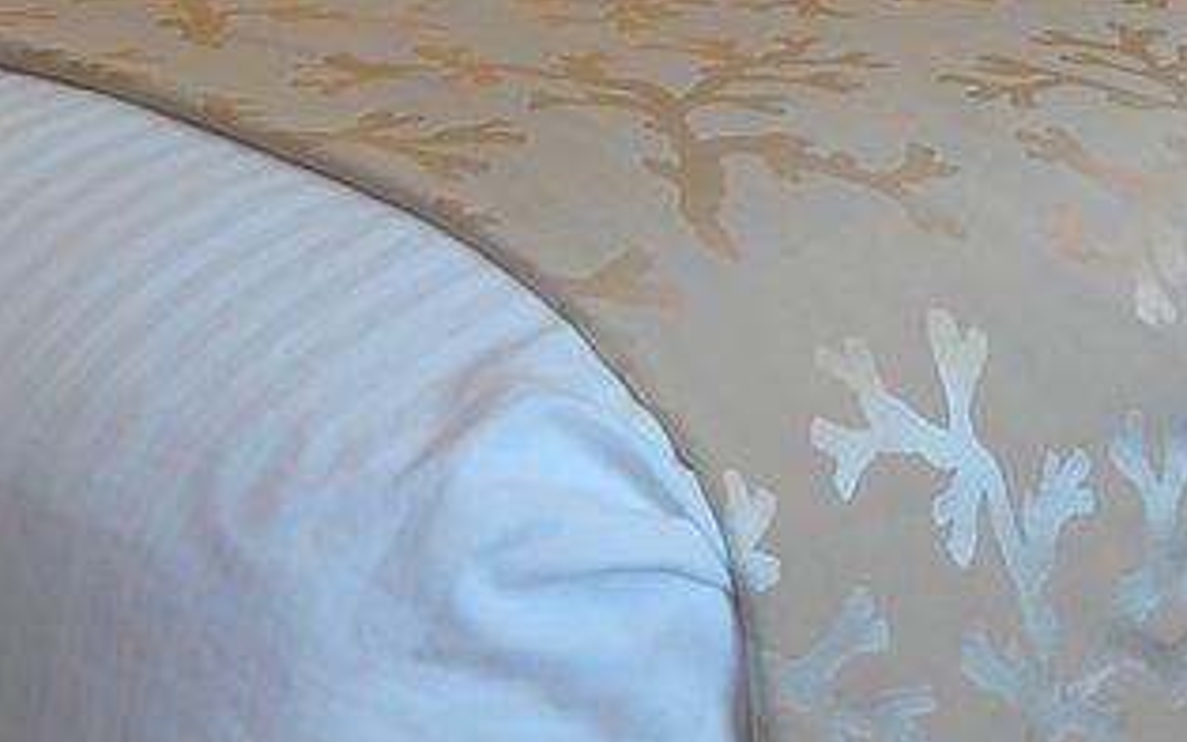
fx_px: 3430
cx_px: 901
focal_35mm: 106
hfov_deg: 19.5
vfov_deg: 11.7
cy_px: -456
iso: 200
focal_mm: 16
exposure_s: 1
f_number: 16
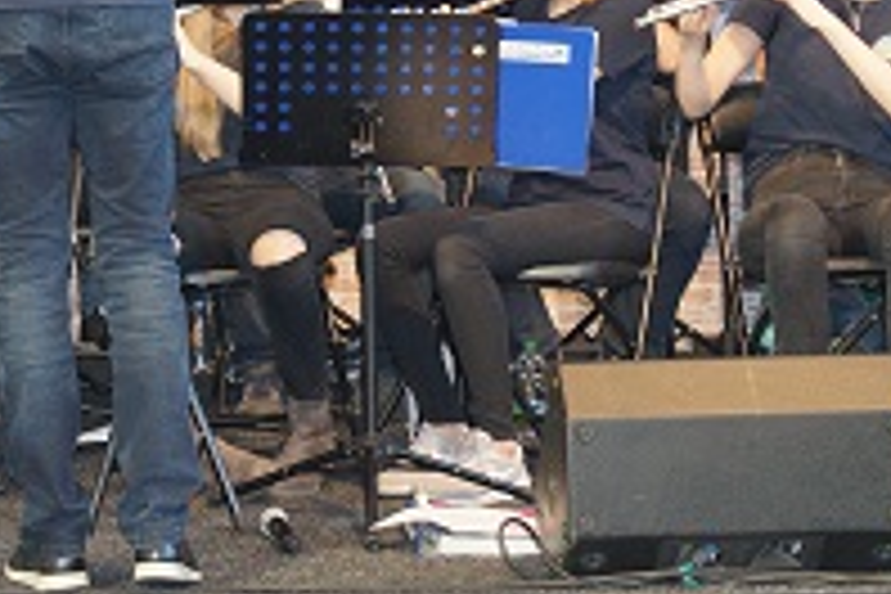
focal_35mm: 132
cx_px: 54
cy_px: -38
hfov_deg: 15.3
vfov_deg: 10.3
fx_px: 3273
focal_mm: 35
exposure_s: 1/60
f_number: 5
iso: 500
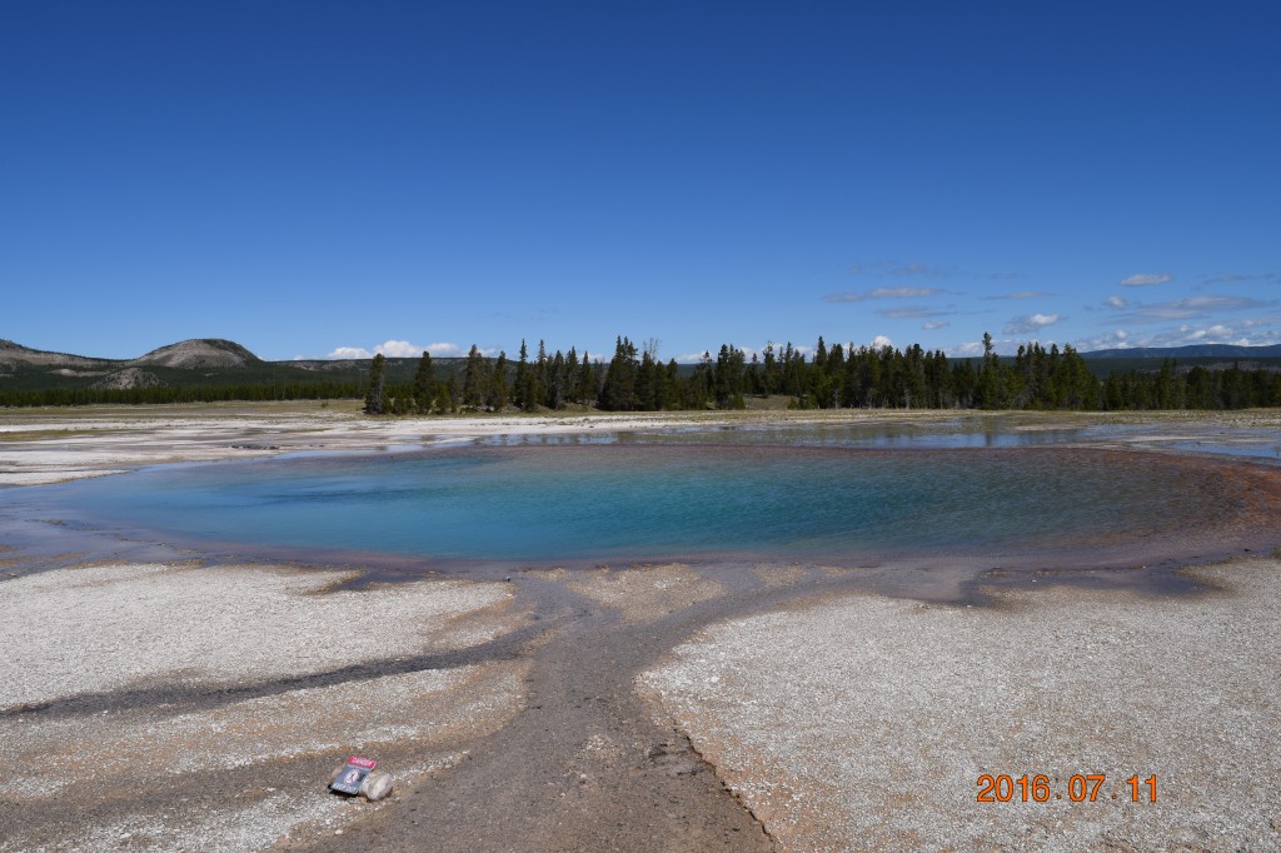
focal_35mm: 27
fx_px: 960
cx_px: 640
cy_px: 426
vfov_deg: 47.9
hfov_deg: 67.4
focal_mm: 18
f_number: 11
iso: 200
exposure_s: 1/500
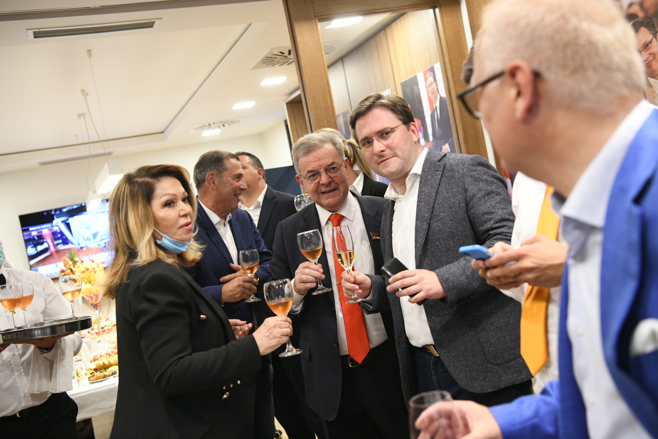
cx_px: 329
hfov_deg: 46.4
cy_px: 220
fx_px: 768
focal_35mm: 42
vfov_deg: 31.9
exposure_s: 1/125
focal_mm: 42
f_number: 4
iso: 4000
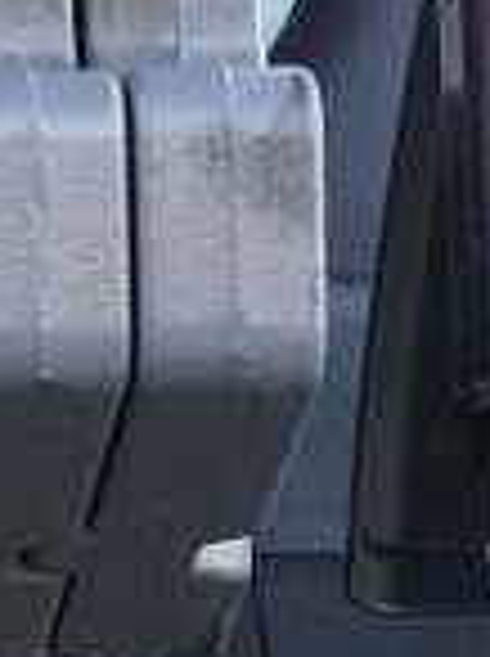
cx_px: -710
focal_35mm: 494
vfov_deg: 4.0
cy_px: 839
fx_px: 9351
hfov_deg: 3.0
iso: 5000
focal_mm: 75
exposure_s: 1/80
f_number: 11
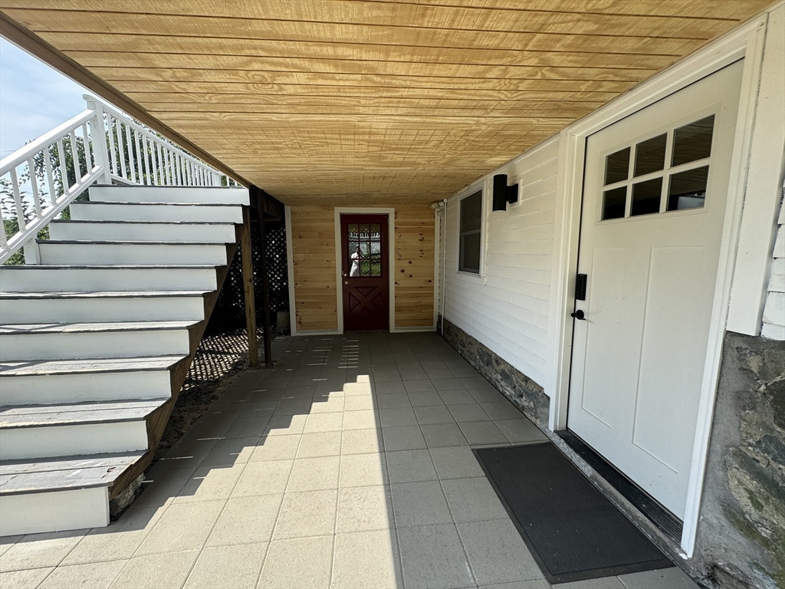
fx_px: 317
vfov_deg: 85.7
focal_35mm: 14
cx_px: 392
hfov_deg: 102.1
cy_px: 294
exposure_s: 1/399
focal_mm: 2.22
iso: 40
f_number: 2.2
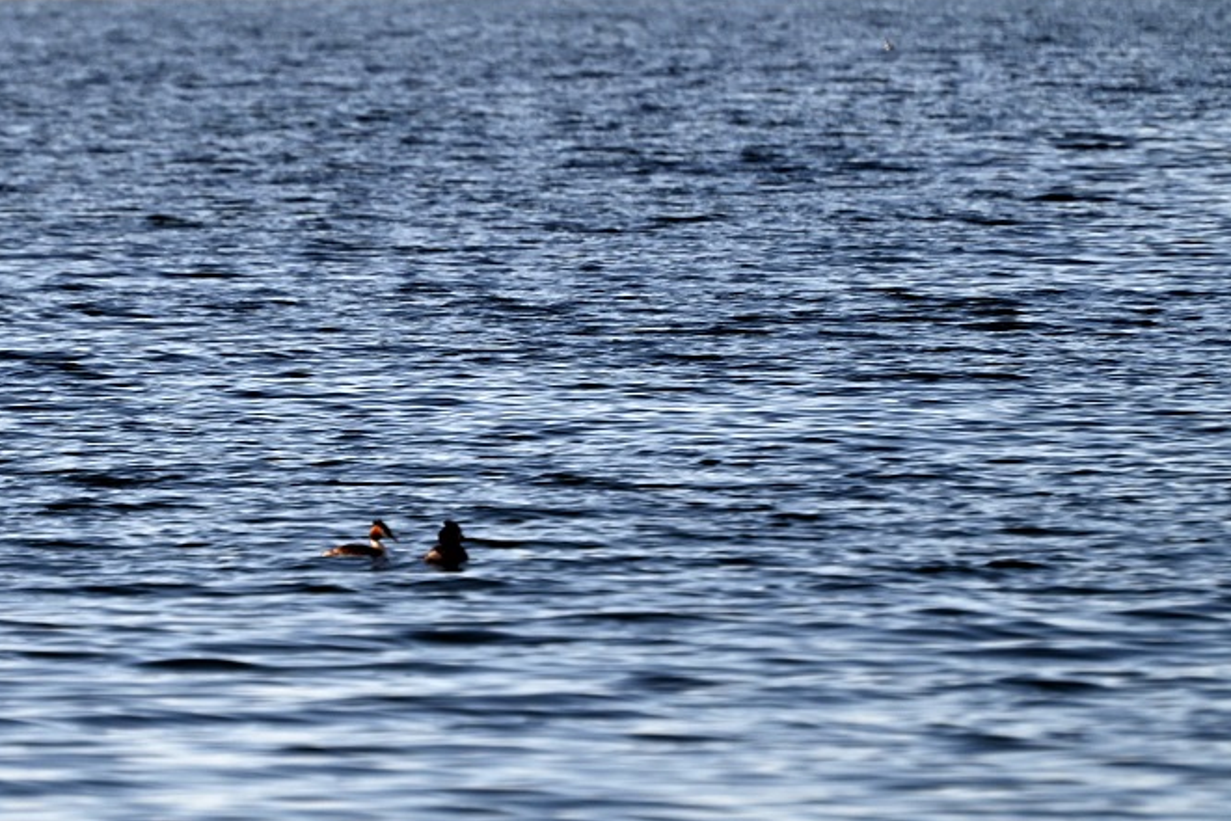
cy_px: 565
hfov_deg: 3.0
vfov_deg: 2.0
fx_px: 23290
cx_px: 367
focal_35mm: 681
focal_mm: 300
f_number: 5.6
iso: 280
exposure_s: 1/1000
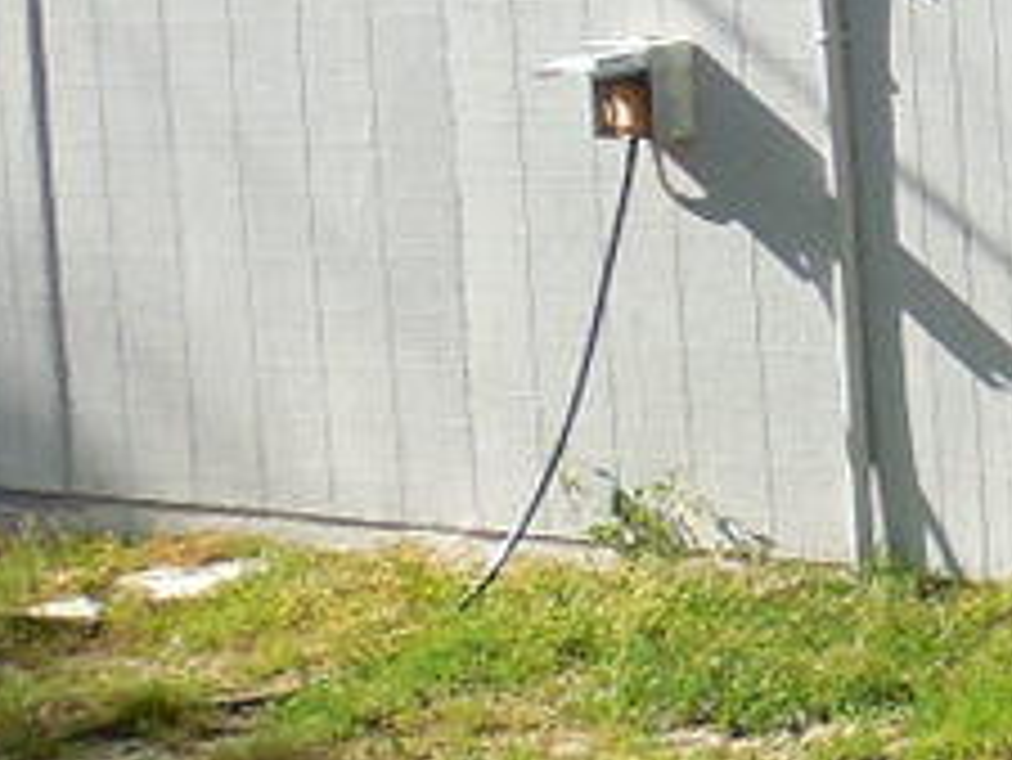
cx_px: 2415
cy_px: -162
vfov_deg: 8.3
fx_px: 5207
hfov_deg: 9.8
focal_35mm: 178
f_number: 3.3
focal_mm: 4.5
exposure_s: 1/640
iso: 125
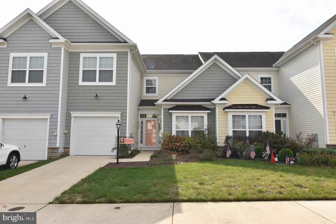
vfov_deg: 56.2
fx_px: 210
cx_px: 168
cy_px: 112
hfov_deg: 77.3
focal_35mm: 22
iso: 800
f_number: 13
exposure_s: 1/640
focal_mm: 15
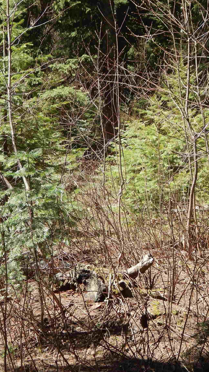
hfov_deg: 12.0
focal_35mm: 101
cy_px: 186
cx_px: 95
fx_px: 995
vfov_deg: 21.2
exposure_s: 1/320
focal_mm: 12.3
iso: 125
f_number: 4.1
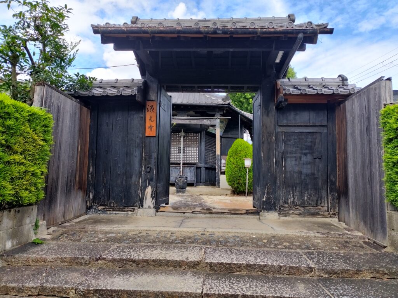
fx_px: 310
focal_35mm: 27
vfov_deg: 51.4
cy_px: 149
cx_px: 199
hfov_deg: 65.3
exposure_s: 1/415
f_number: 1.79
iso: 50
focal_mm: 4.7
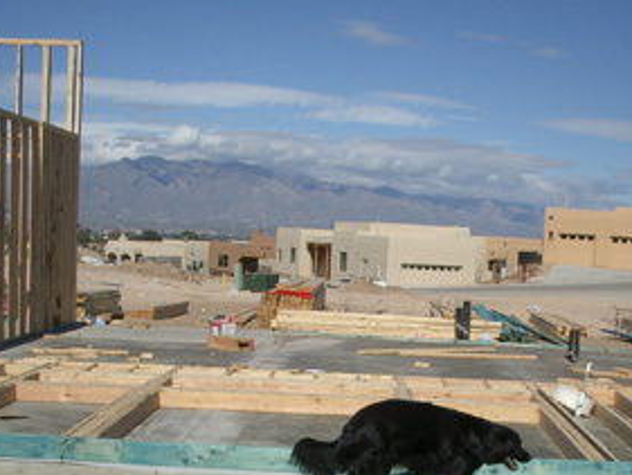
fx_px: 1023
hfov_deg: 34.1
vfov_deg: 25.7
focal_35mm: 56
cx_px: 403
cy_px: 376
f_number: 4.3
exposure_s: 1/1250
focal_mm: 5.8
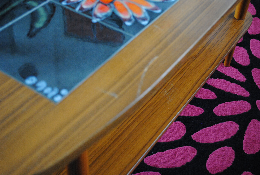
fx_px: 369
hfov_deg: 38.8
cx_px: 130
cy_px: 88
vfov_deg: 26.6
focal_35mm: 51
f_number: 5
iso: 1100
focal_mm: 34
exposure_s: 1/30
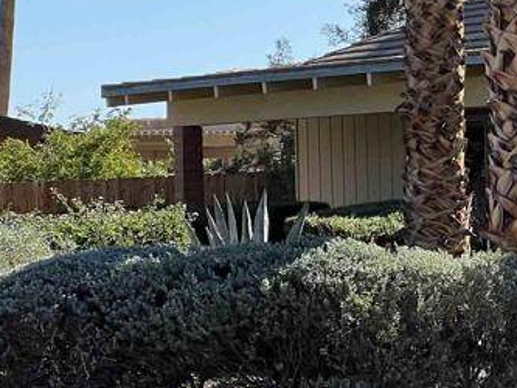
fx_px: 3541
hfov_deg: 8.3
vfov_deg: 6.3
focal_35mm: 237
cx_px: 638
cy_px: 228
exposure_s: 1/595
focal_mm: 9
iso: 32
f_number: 2.8
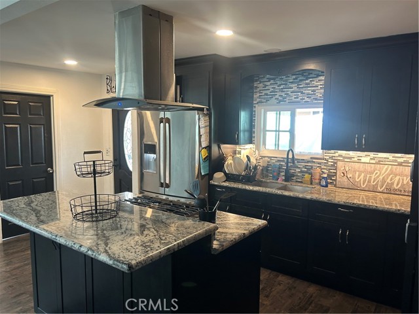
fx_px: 315
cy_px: 157
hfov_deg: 67.3
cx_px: 210
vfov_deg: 53.1
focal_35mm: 26
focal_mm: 5.7
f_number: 1.5
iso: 160
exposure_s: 1/60
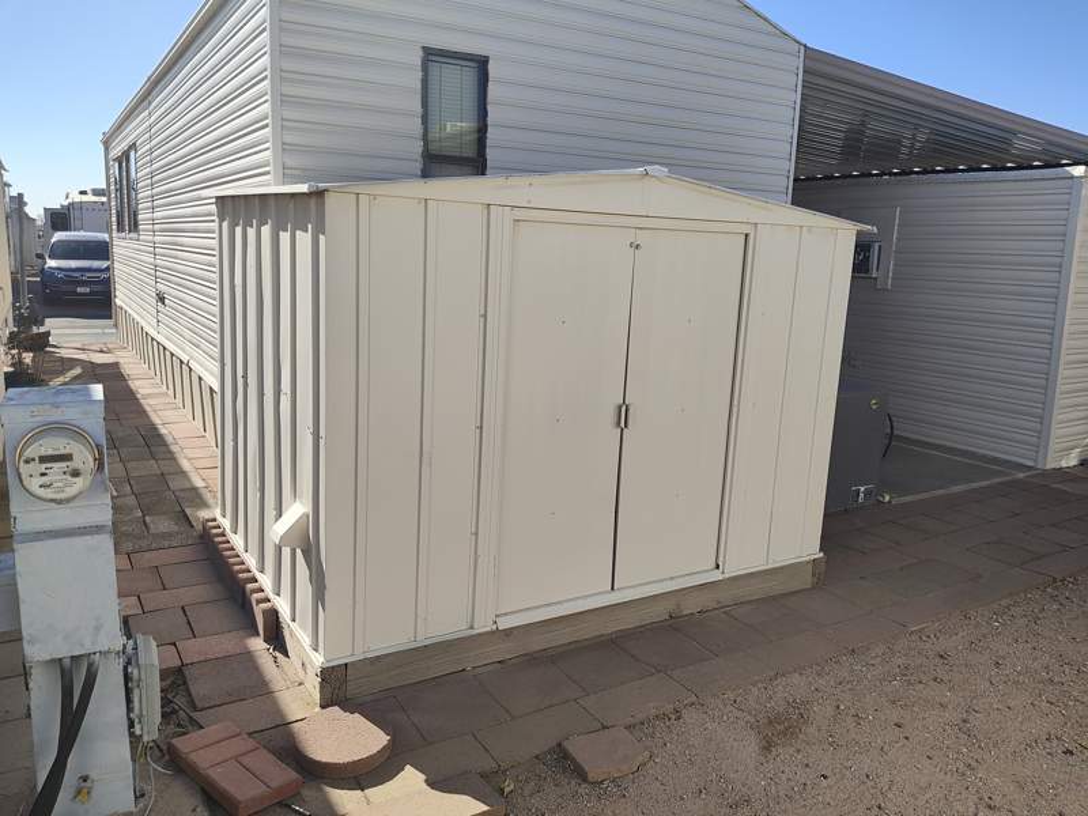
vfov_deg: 54.9
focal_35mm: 25
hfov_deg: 69.4
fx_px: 786
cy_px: 408
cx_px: 544
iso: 102
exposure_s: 1/3349
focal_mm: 4.15
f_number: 1.5
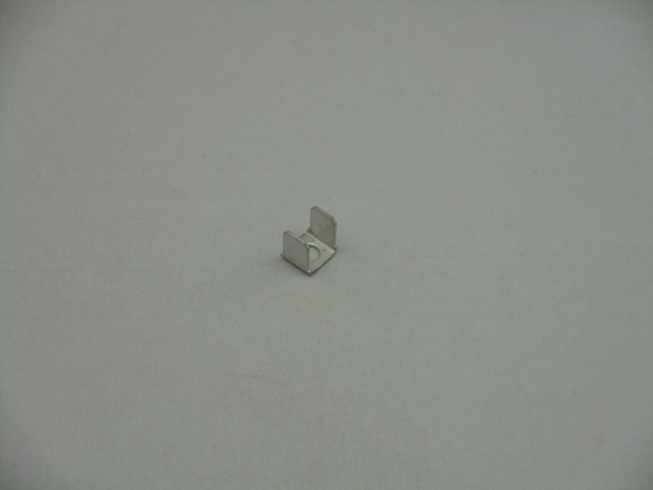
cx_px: 326
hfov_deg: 19.3
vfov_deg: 14.5
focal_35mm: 102
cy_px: 245
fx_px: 1924
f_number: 5.8
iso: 125
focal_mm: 18.2
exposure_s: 1/60
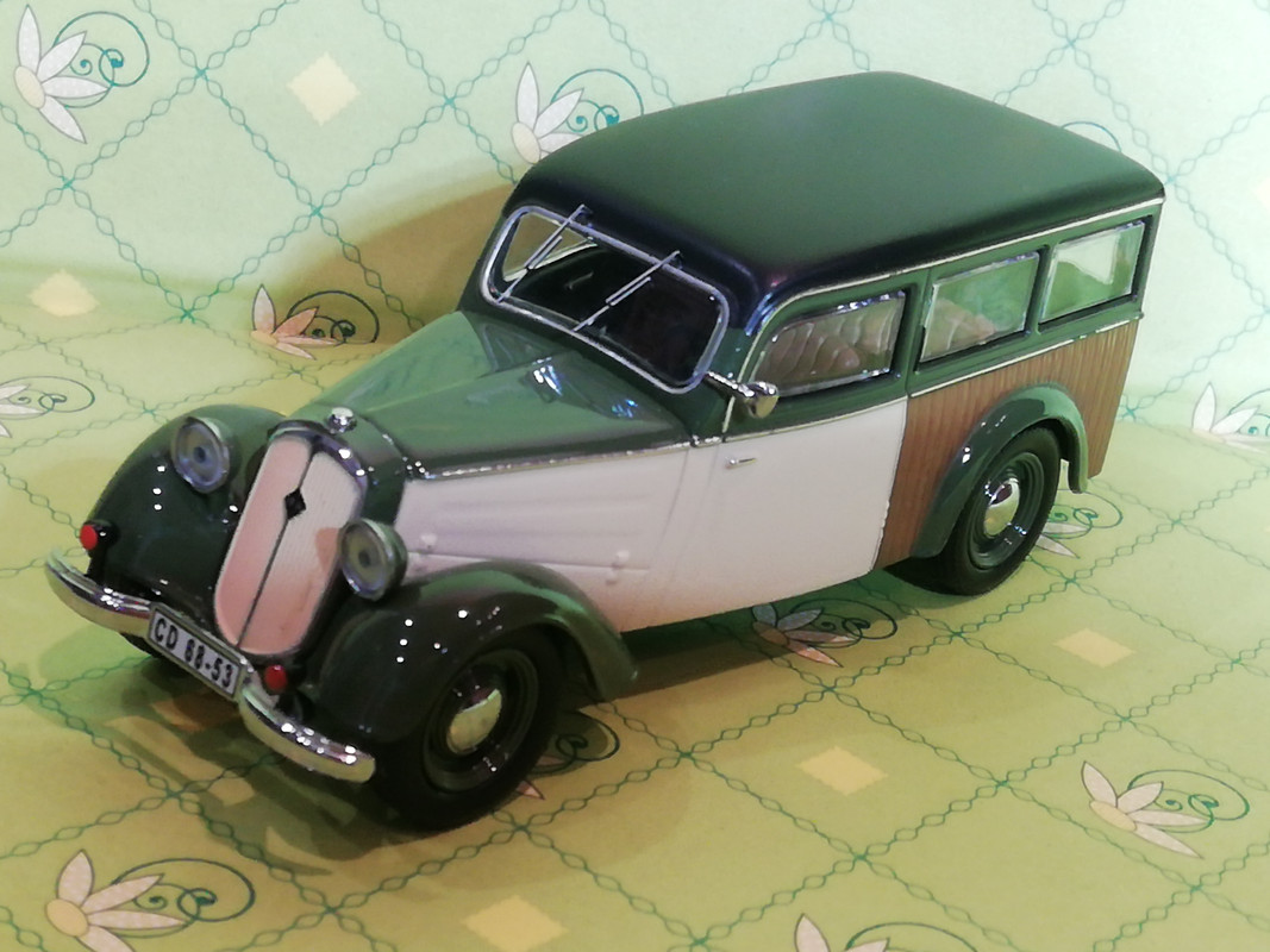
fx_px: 2495
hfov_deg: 28.6
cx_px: 635
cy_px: 476
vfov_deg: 21.6
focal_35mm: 68
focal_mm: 3.46
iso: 200
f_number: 2.2
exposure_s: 1/33.3
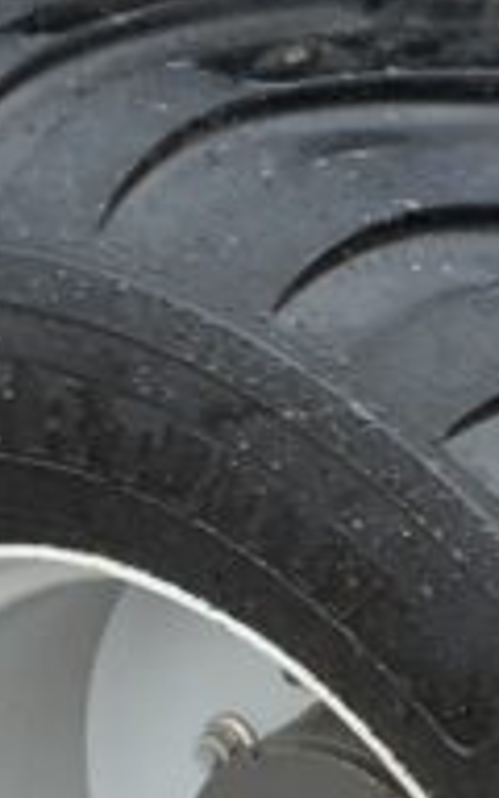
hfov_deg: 7.9
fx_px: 3568
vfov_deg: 12.6
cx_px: 665
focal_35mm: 164
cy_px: 869
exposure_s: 1/122
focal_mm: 3
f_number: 1.8
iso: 20
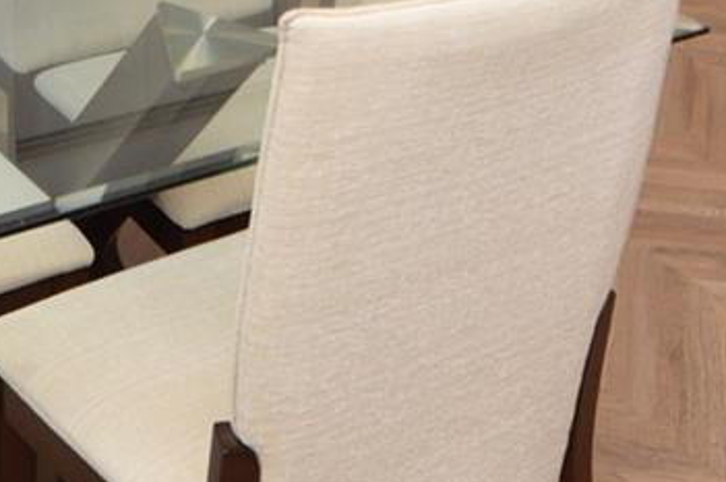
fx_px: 1651
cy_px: -361
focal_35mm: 82
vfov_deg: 14.7
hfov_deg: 24.8
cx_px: 385
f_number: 4.5
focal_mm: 12
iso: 400
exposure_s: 1/80
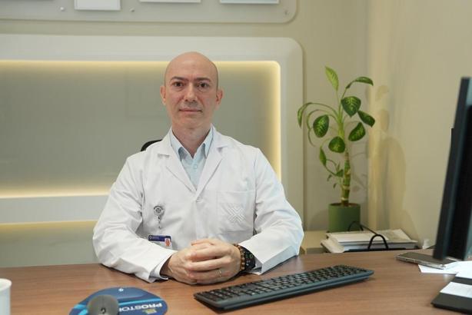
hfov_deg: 51.9
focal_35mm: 37
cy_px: 158
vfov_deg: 36.0
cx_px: 236
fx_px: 485
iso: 500
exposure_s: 1/100
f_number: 2.8
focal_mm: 37
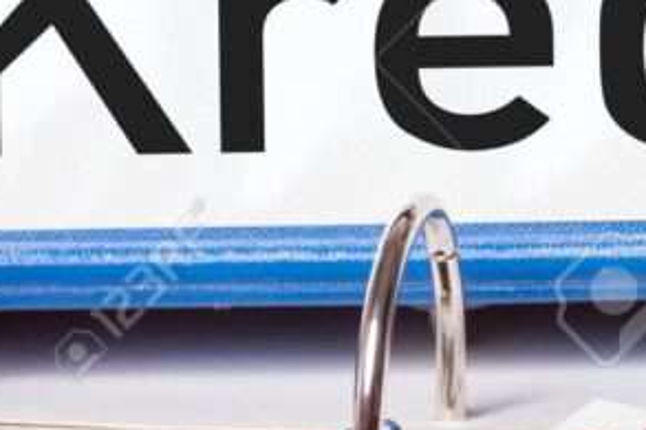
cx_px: 373
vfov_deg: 5.2
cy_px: 245
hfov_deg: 7.9
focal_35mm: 262
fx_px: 4699
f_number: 9
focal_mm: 100
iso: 80
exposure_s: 1/160
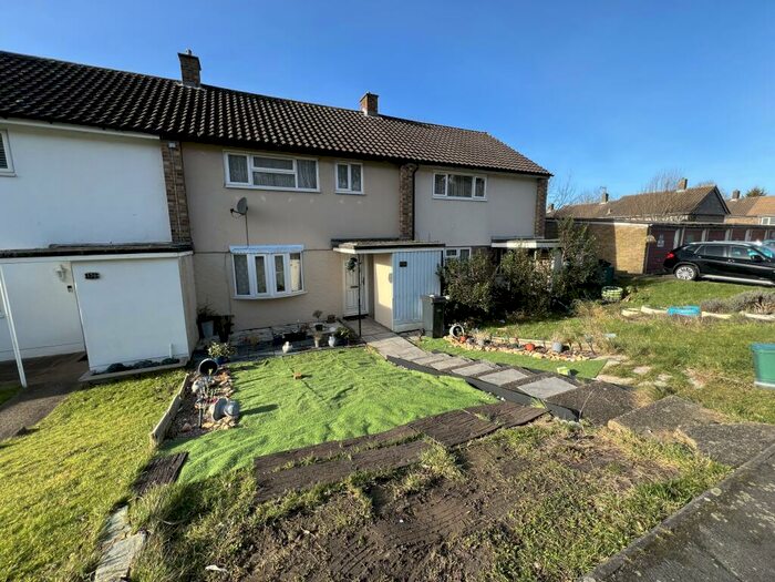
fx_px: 291
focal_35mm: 13
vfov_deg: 89.9
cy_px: 291
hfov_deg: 106.2
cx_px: 388
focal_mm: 1.57
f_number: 1.8
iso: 32
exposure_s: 1/592
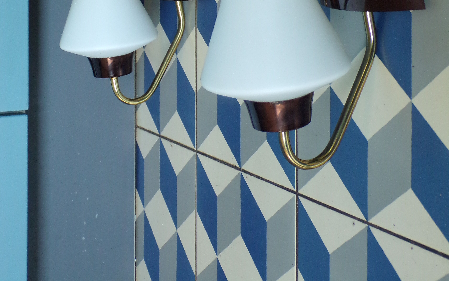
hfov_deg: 34.0
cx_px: 222
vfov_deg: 20.7
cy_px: -19
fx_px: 734
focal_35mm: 60
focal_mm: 7.6
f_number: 3.4
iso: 256
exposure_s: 1/17
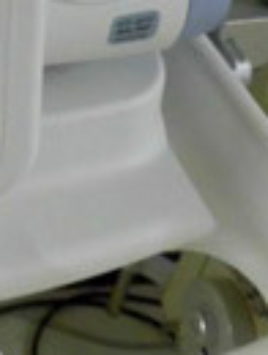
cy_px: -85
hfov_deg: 14.9
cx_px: -146
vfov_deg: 19.8
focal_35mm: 92
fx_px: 947
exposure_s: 1/25
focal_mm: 4.3
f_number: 3.1
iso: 400
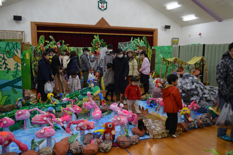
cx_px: 116
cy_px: 78
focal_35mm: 30
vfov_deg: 43.4
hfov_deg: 62.0
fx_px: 194
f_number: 4
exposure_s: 1/60
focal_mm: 20
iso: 400
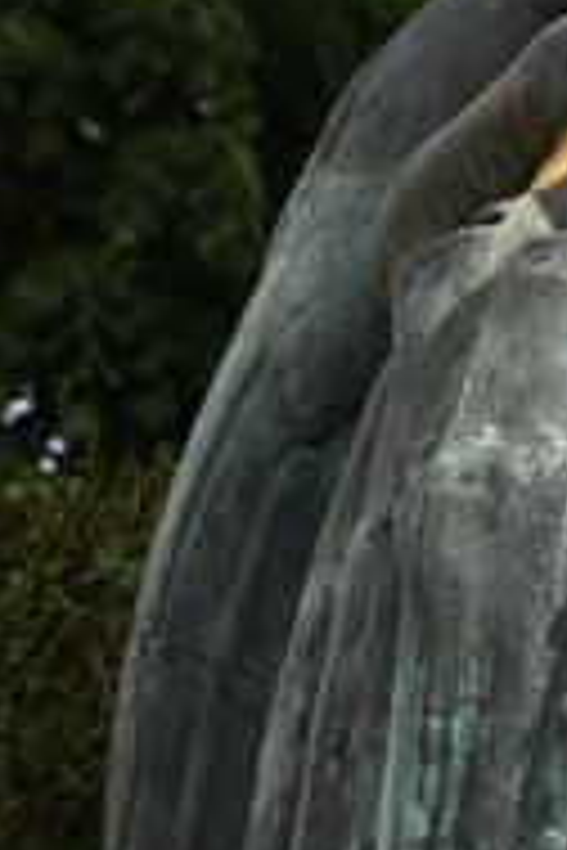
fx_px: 4370
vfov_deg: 11.0
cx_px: 826
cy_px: 899
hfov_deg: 7.3
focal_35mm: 185
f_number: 3.2
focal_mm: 50
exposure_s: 1/1250
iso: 64
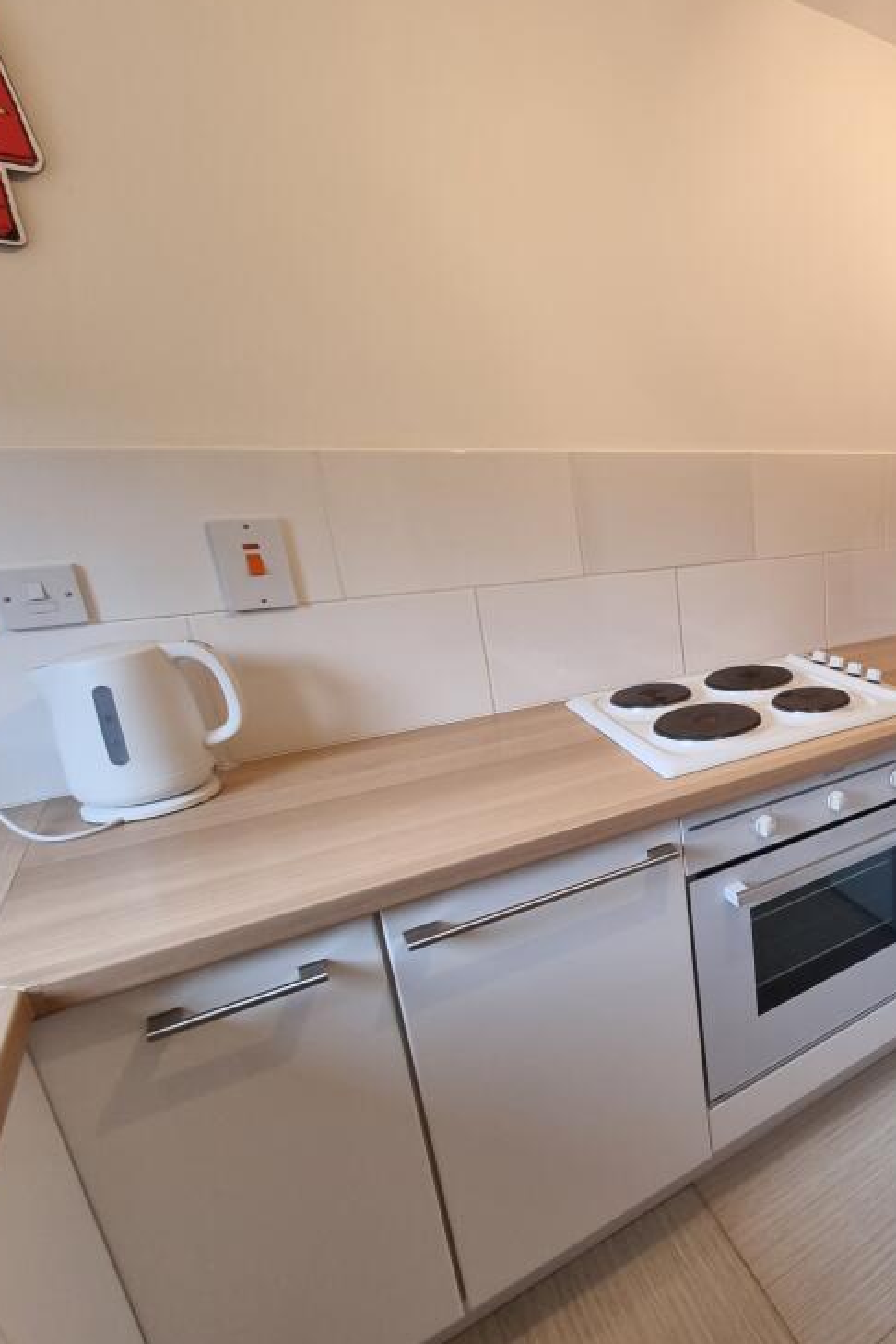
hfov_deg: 50.3
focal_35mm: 19
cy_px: 684
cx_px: 922
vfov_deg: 86.9
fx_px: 709
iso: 100
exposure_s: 1/50
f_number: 2.2
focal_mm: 2.2
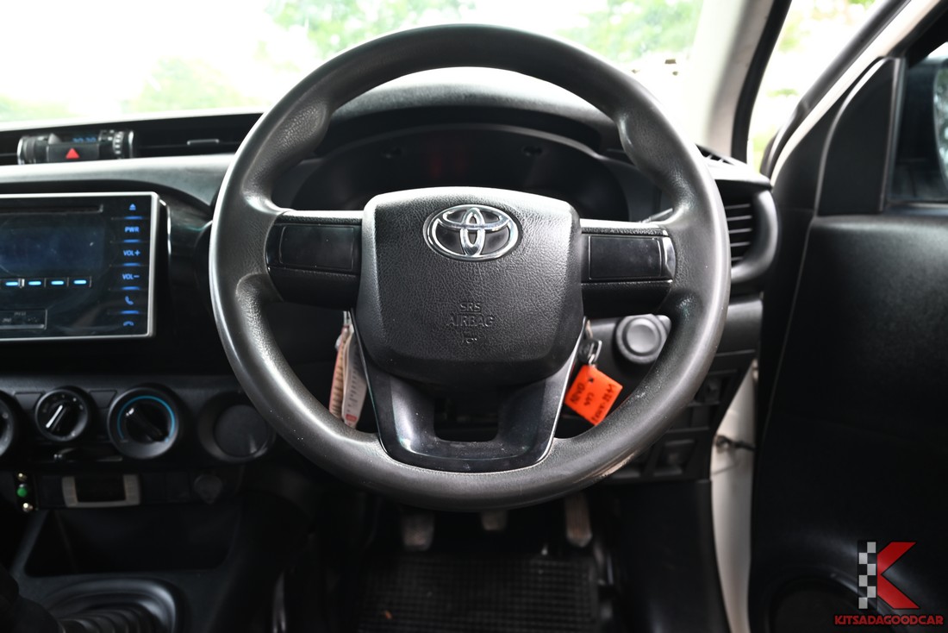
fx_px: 632
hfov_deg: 73.7
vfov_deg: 53.2
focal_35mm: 24
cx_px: 474
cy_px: 316
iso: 800
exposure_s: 1/40
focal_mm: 24
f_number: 5
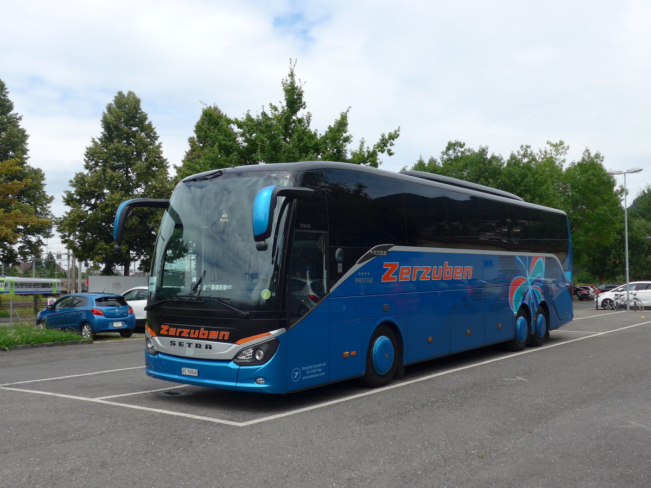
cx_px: 326
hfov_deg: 51.4
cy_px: 244
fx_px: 677
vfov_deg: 39.7
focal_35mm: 36
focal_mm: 7.5
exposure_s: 1/1600
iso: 80
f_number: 2.8
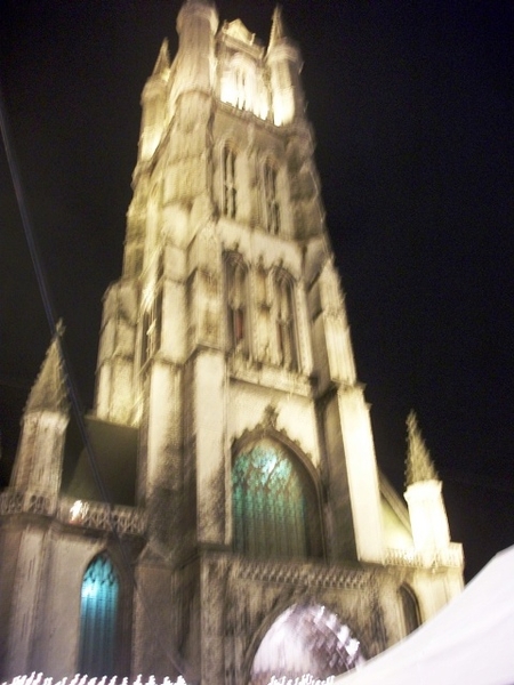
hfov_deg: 44.2
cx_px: 257
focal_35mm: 32
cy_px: 342
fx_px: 634
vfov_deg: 56.8
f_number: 2.9
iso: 160
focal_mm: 5.7
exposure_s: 1/2.5
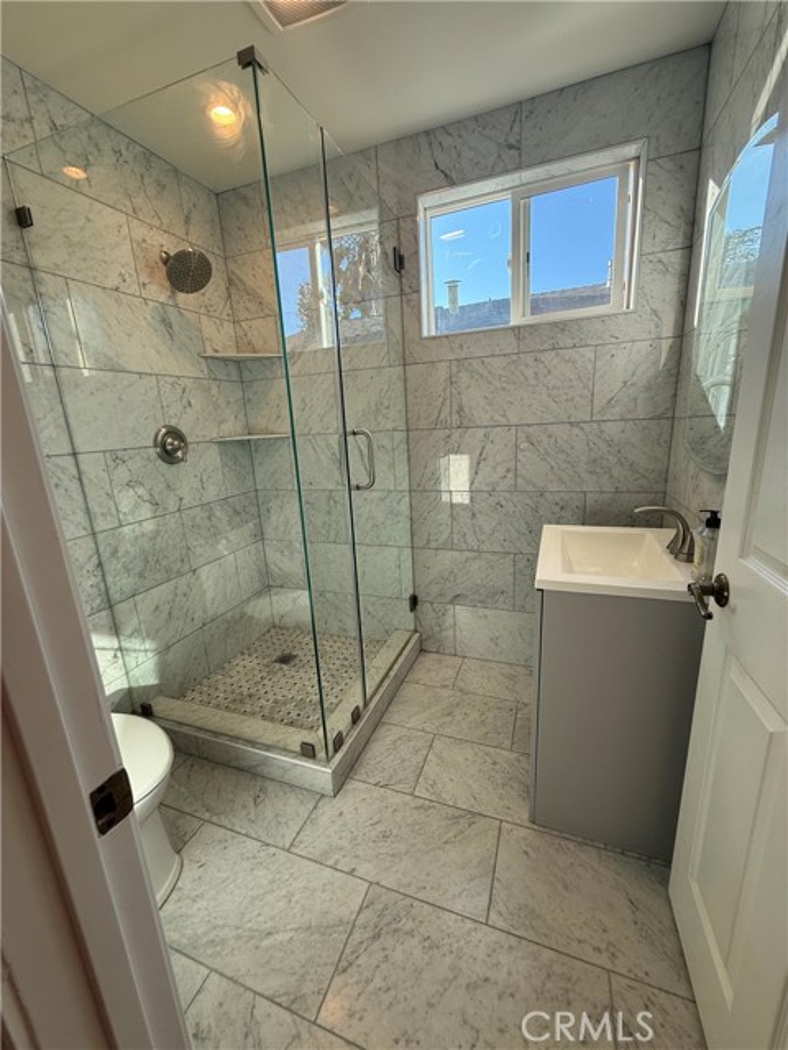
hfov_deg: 85.7
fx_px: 425
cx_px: 394
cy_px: 525
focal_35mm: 14
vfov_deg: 102.1
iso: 64
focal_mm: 2.22
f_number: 2.2
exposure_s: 1/120
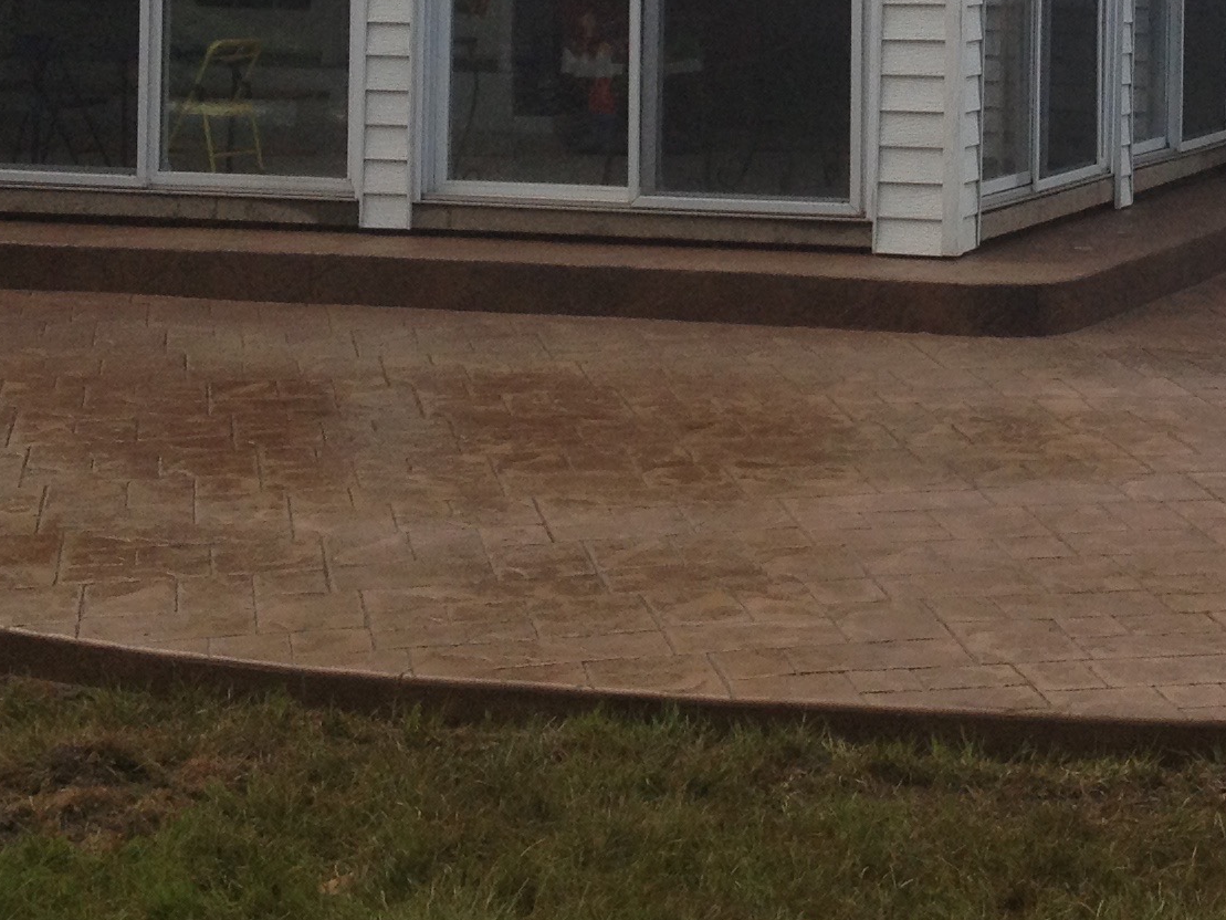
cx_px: 1154
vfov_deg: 14.0
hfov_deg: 18.7
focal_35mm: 103
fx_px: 3648
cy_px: -107
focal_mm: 4.28
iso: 64
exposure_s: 1/120
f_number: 2.4
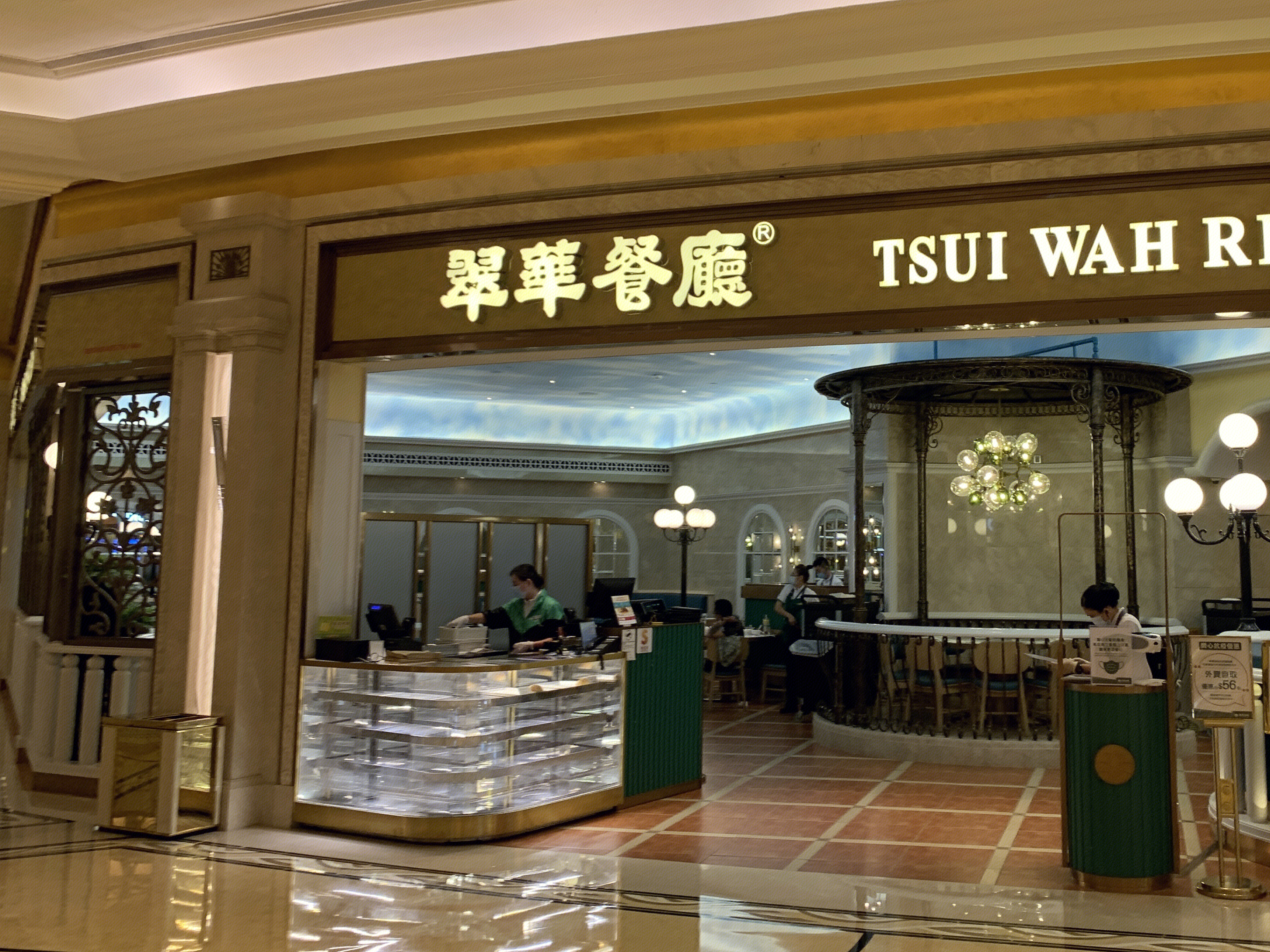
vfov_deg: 39.5
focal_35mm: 36
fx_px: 1321
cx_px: 853
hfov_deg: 50.4
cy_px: 384
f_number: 1.8
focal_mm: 4.25
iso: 64
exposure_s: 1/50
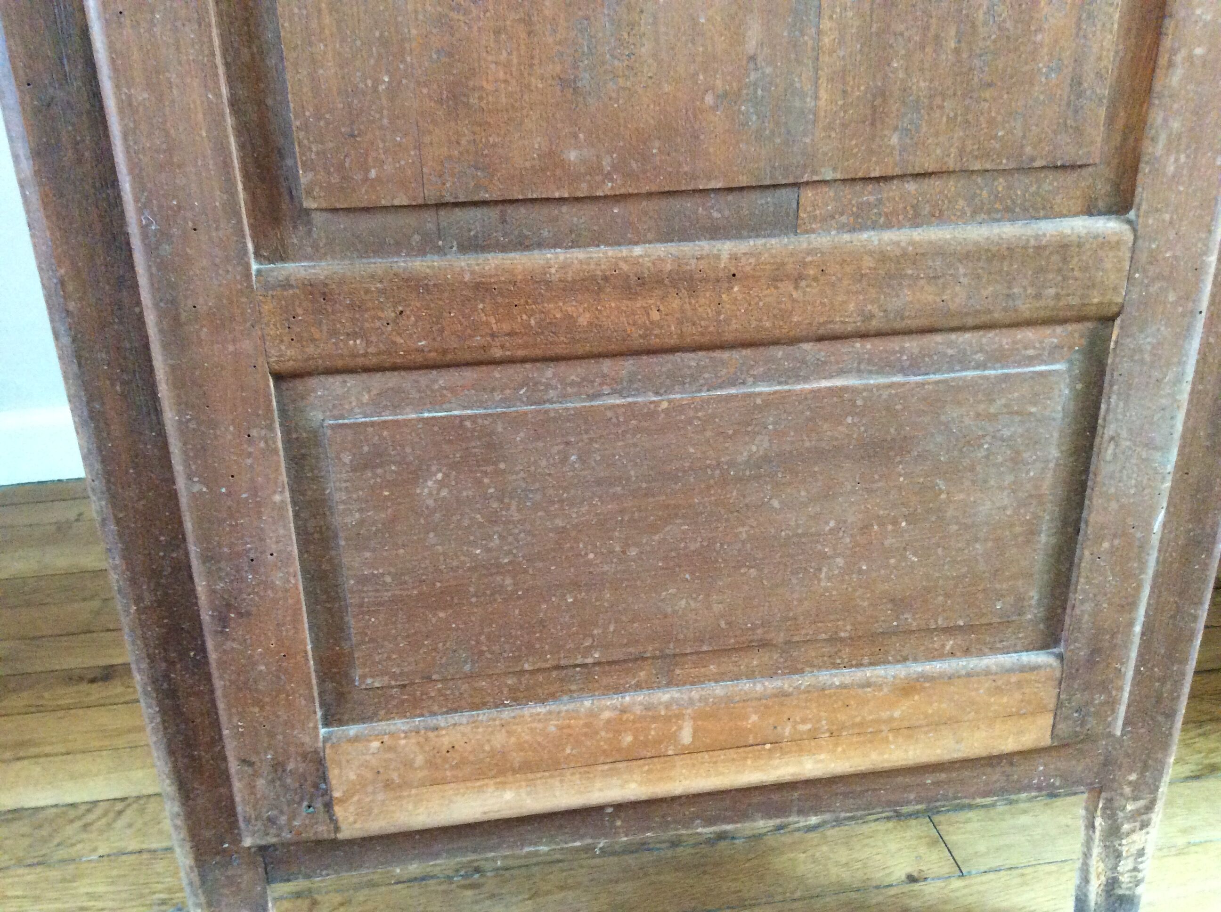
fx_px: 1127
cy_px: 456
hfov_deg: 56.9
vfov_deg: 44.1
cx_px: 610
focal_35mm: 32
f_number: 2.4
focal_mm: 3.3
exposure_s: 1/25
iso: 320
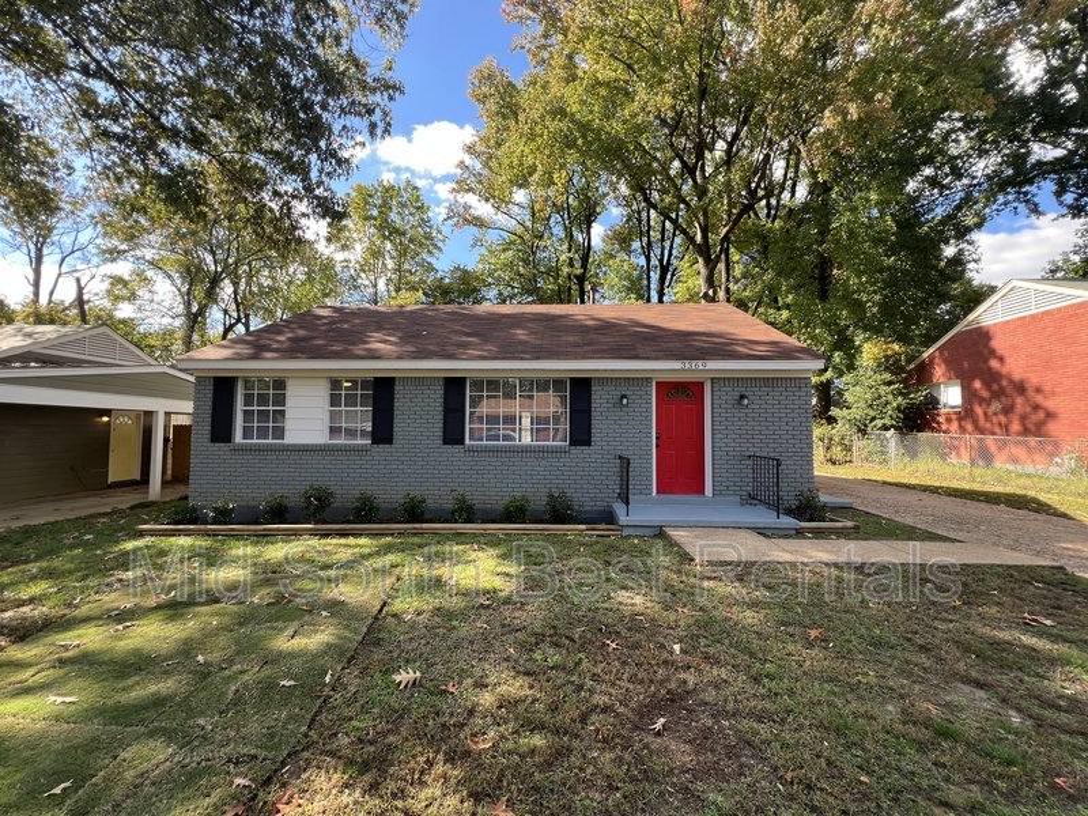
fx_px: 409
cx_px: 544
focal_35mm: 13
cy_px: 408
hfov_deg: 106.2
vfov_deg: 89.9
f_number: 1.8
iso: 32
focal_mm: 1.57
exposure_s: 1/161
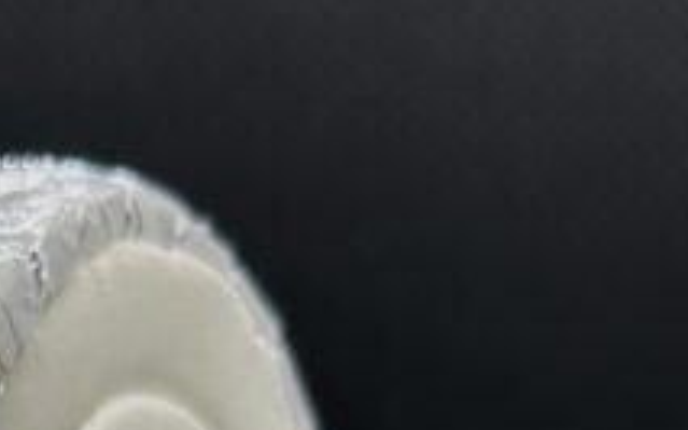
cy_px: 944
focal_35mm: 191
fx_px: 3580
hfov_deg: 10.7
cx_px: -233
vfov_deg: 6.6
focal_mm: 6.86
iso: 50
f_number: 1.78
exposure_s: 1/100
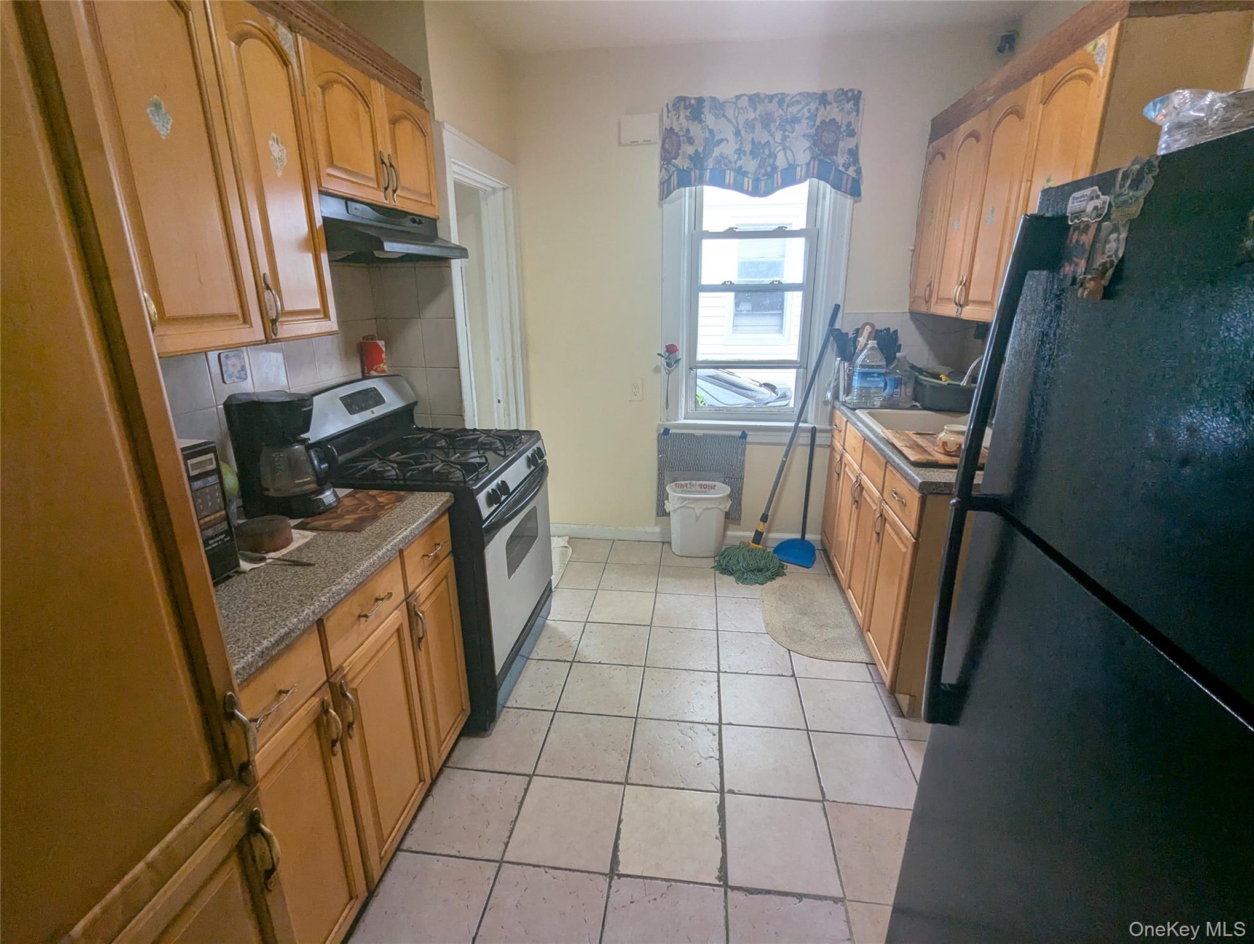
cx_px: 627
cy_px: 472
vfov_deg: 78.2
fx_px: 580
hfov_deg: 94.4
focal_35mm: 16
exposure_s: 1/120
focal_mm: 2.35
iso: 152
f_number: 2.2
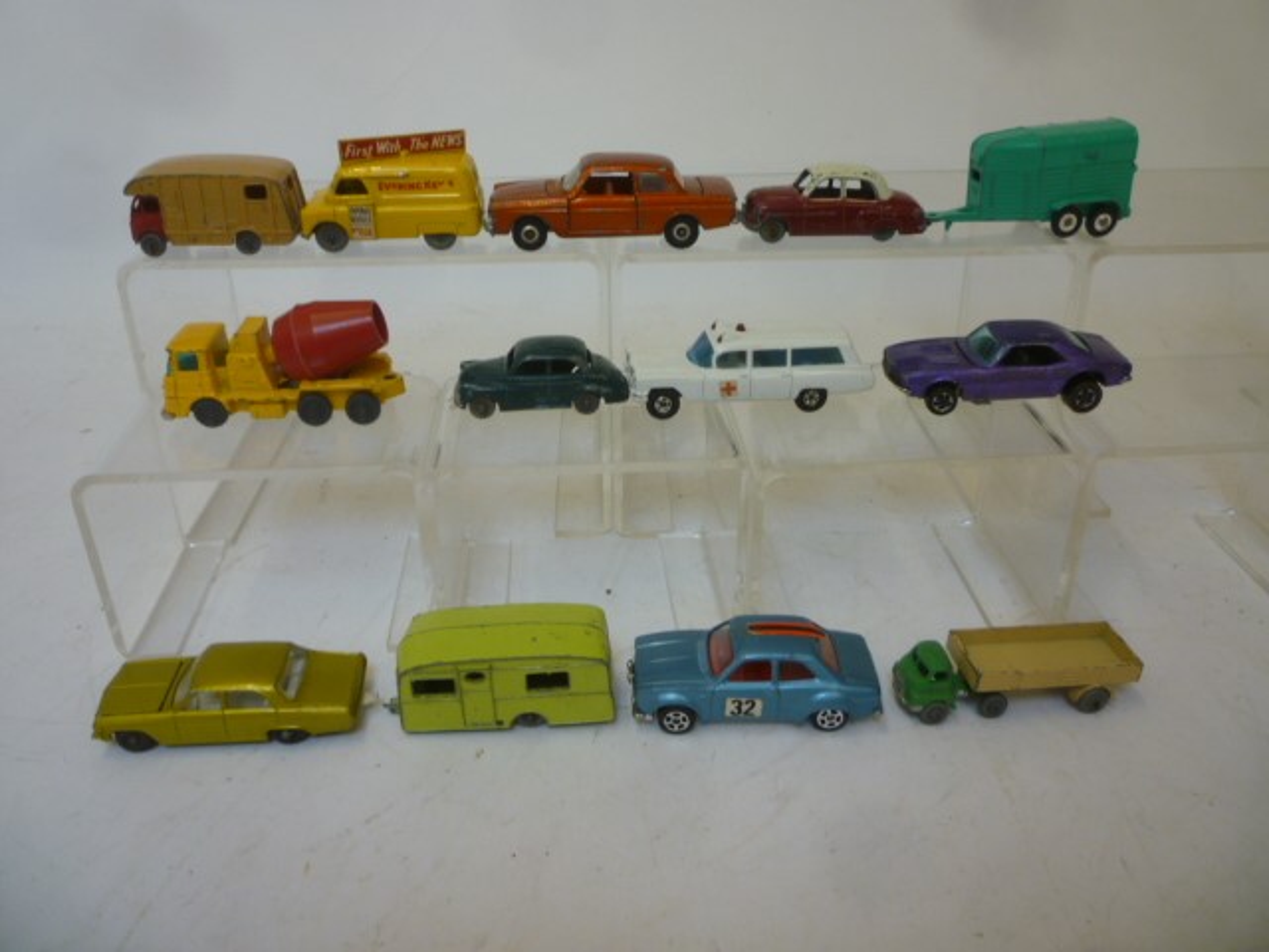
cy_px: 476
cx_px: 634
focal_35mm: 29
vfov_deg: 48.2
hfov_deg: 61.7
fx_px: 1063
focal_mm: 5.2
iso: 80
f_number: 3.3
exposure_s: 1/30
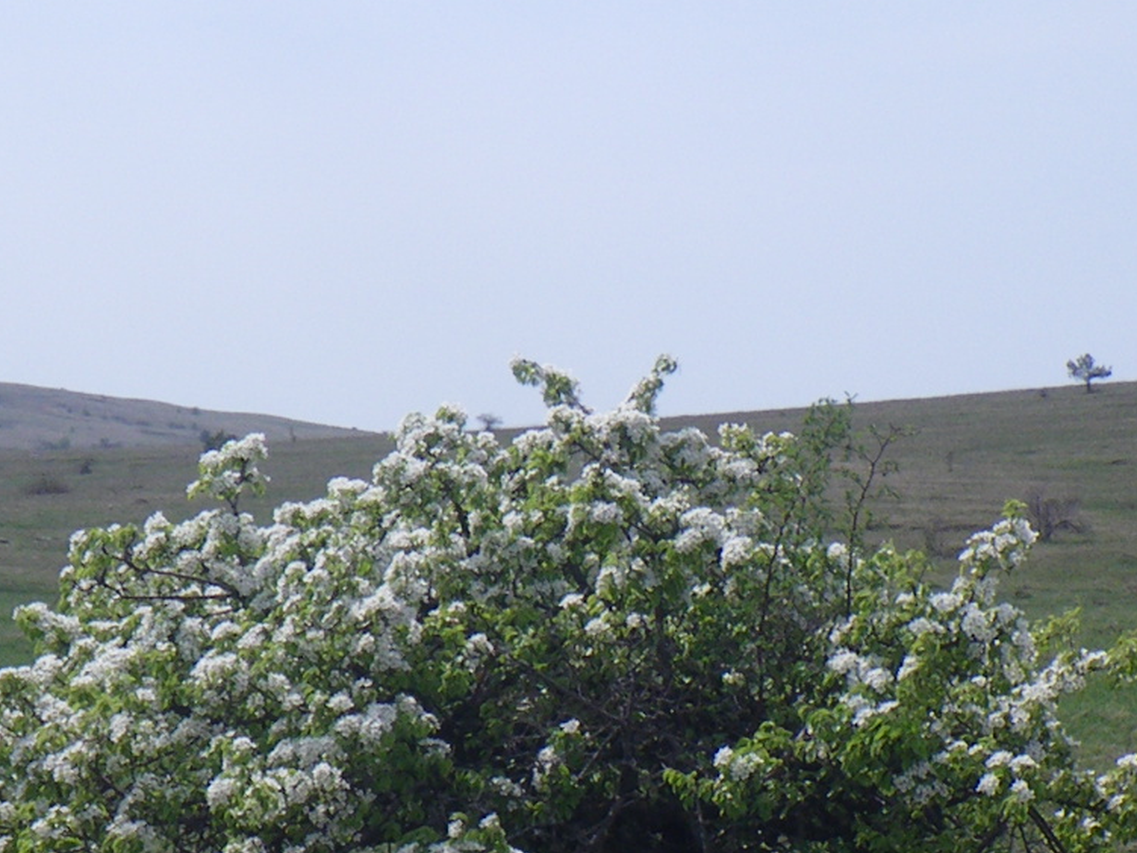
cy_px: 771
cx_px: 539
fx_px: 4762
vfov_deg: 10.2
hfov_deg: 13.6
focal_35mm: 145
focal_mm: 7.5
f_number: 5
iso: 50
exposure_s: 1/400
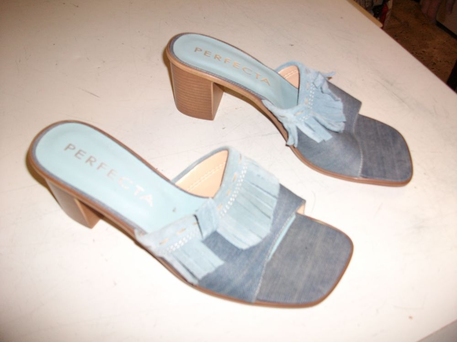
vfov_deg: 44.2
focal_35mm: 32
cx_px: 228
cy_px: 171
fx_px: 422
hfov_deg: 56.8
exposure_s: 1/40
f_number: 2.9
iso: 125
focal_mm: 5.7
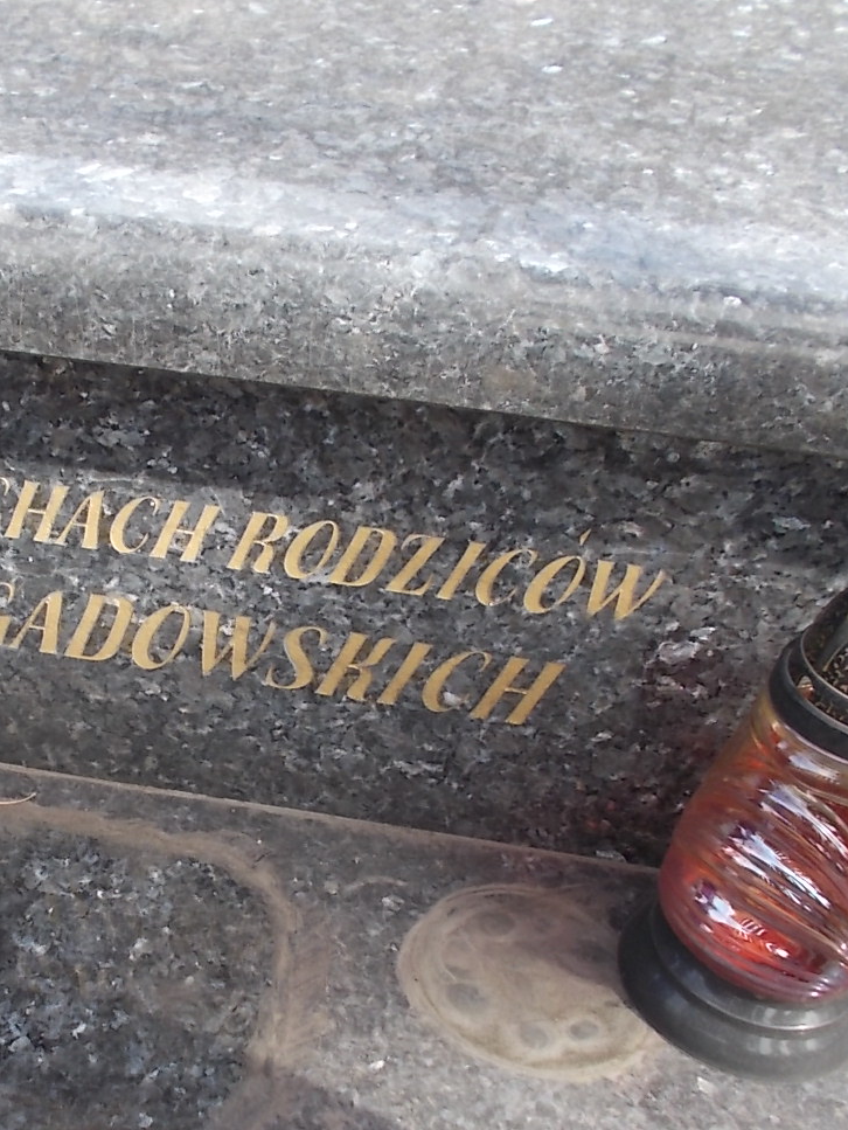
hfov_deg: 32.5
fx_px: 1404
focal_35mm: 43
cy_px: 644
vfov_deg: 43.7
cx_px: 148
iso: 80
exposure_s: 1/125
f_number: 3.2
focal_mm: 4.6
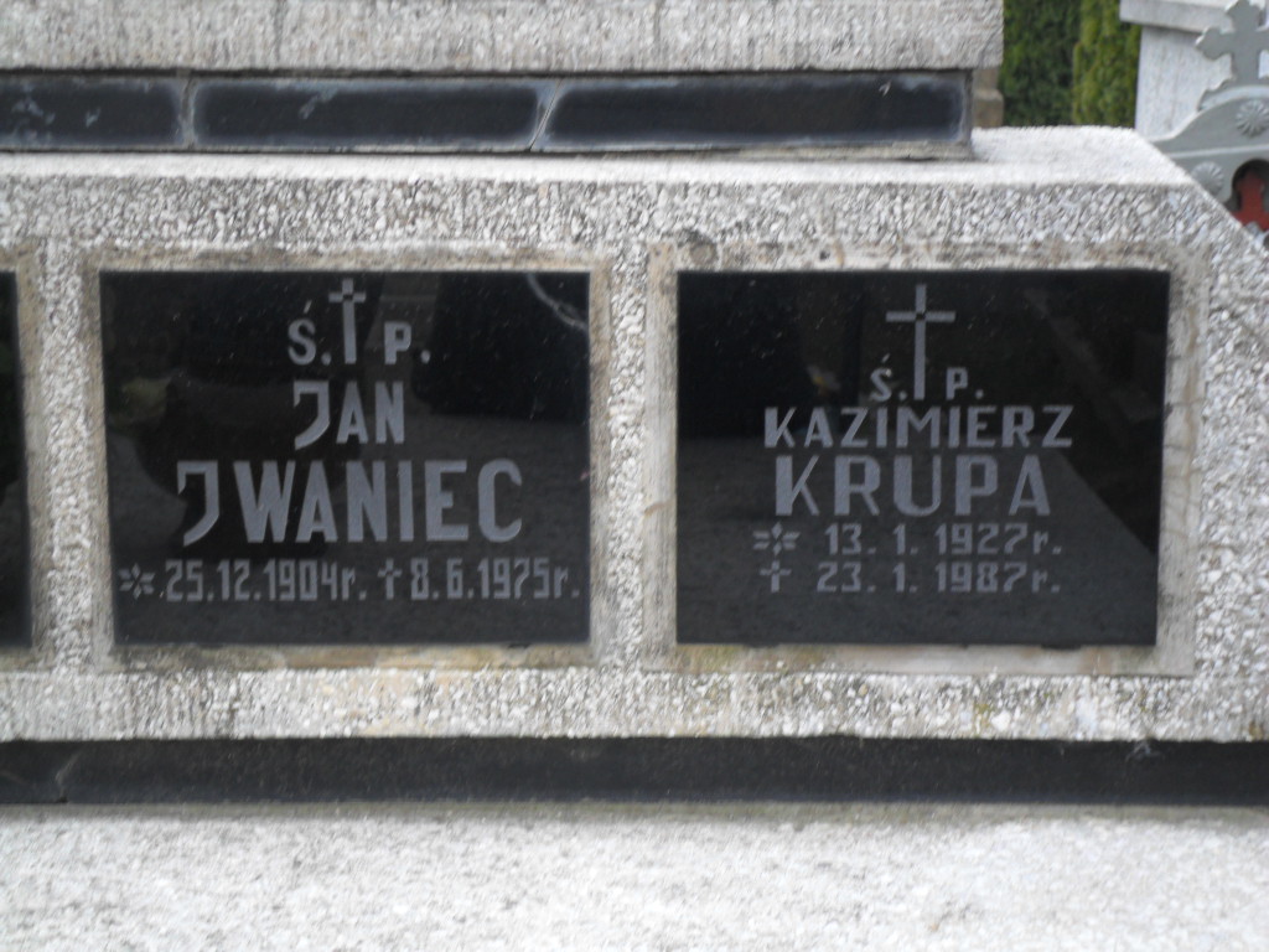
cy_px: 476
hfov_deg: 22.8
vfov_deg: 17.2
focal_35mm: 86
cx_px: 634
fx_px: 3153
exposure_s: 1/90
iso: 100
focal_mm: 15.4
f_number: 4.3
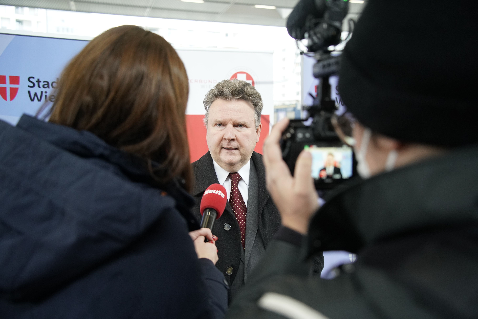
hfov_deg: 55.8
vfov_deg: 38.9
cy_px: 160
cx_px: 239
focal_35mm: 34
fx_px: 451
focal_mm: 34
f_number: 3.2
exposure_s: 1/250
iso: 2500
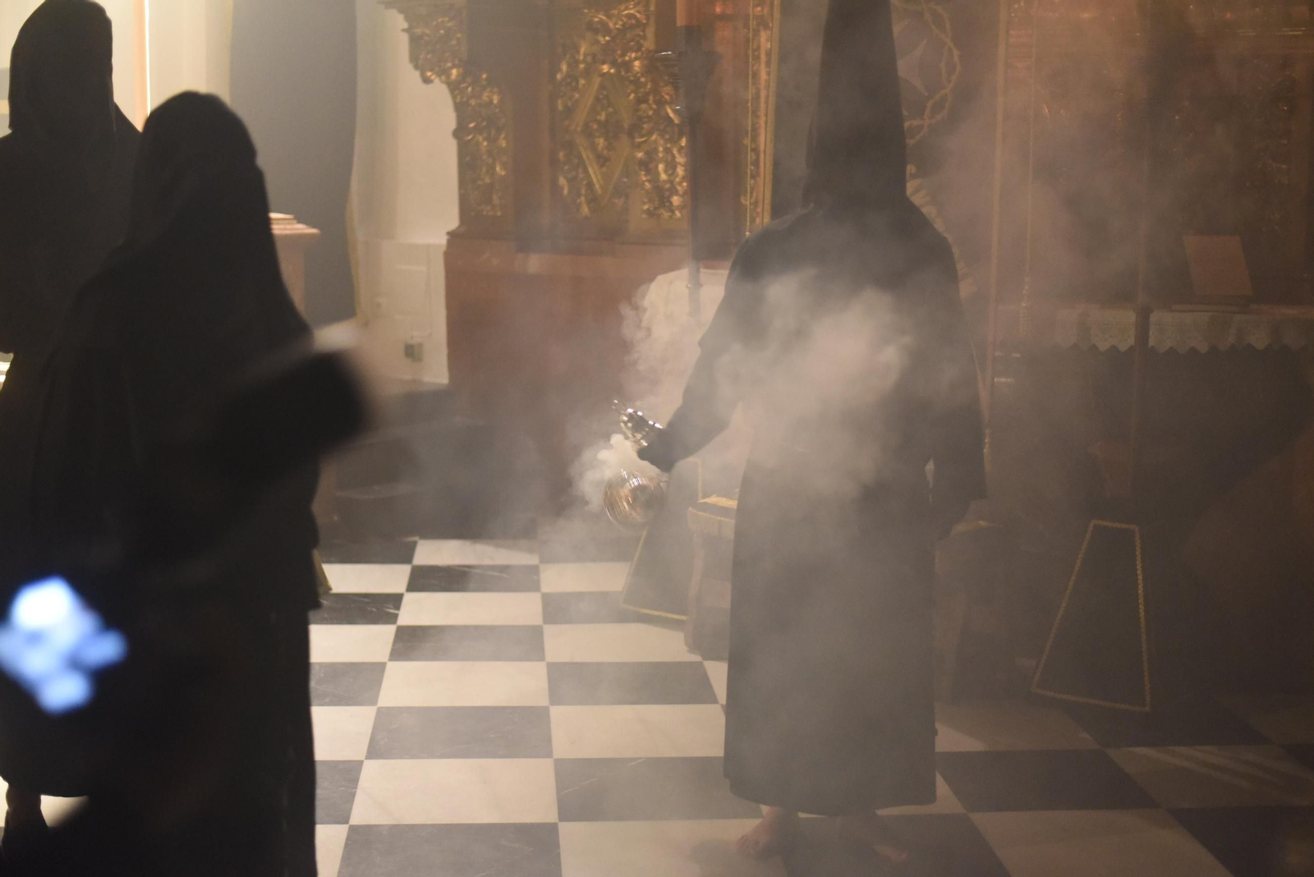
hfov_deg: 39.6
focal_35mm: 50
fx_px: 1826
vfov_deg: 27.0
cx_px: 657
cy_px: 438
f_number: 1.8
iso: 5600
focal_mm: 50
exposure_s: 1/50
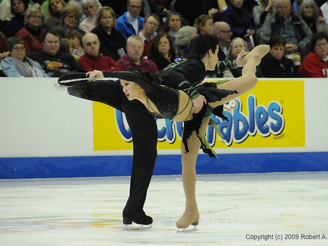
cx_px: 173
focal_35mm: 326
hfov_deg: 6.1
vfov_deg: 4.6
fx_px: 3089
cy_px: 123
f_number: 5.6
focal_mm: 200
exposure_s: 1/640
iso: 3200
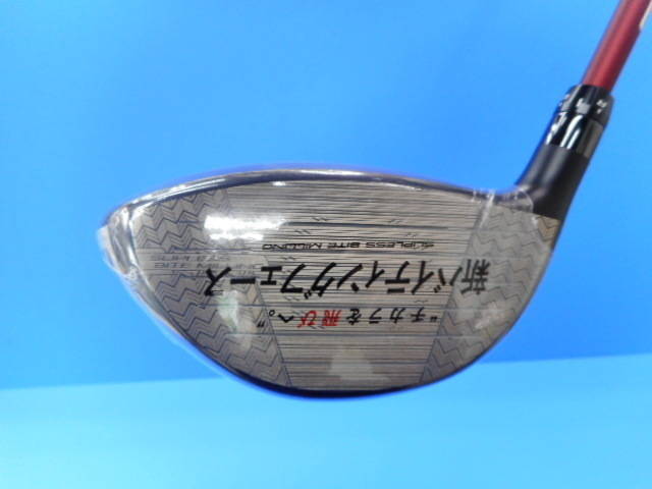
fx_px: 471
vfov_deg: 54.9
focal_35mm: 25
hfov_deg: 69.4
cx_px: 326
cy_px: 244
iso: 200
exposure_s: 1/30
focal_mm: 4.5
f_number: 3.7
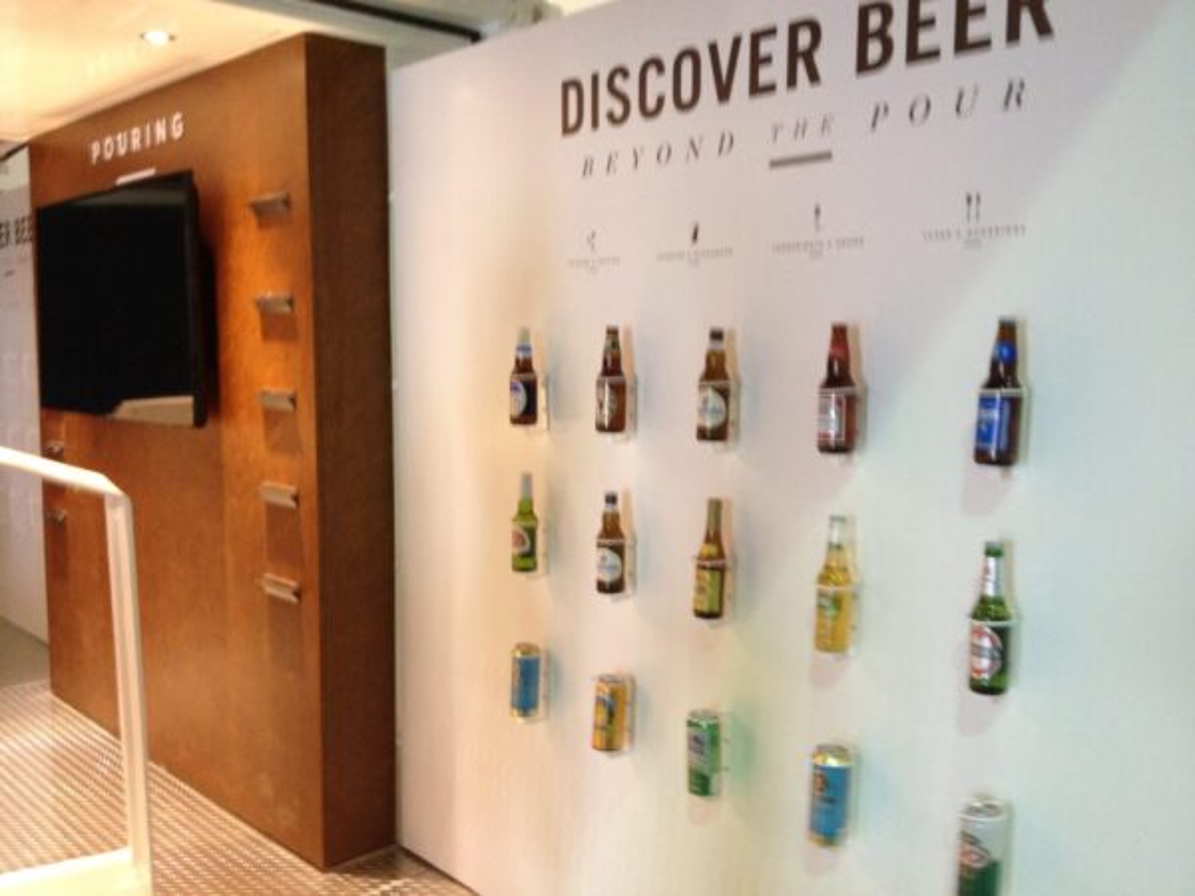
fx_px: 1208
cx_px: 598
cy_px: 448
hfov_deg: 52.6
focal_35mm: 35
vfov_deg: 40.7
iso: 200
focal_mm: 4.28
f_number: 2.4
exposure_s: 1/20
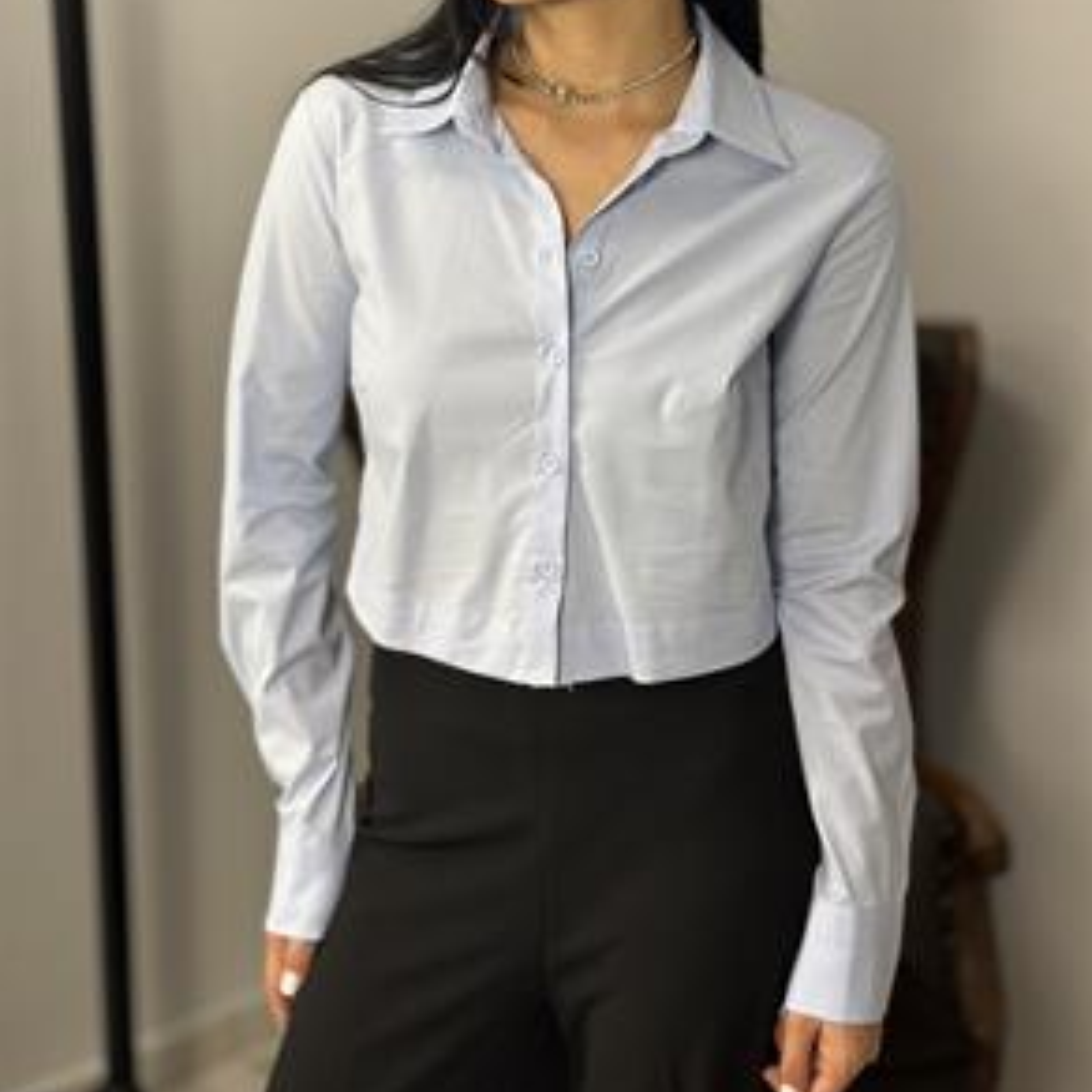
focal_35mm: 60
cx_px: 576
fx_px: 2141
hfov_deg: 28.6
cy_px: 387
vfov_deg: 28.5
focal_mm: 6.86
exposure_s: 1/128
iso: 80
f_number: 1.78
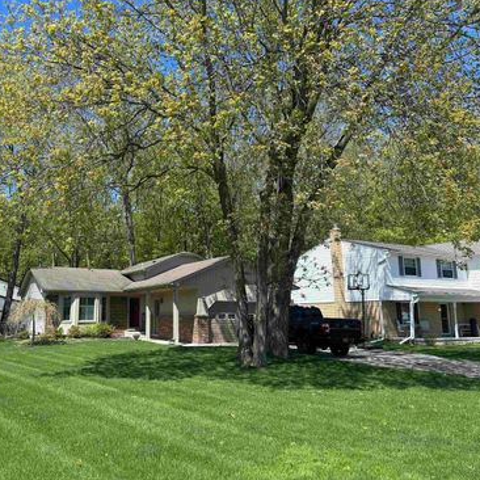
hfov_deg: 54.6
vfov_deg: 55.6
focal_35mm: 29
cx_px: 165
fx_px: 455
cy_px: 245
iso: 80
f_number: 1.78
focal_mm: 6.86
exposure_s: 1/2525
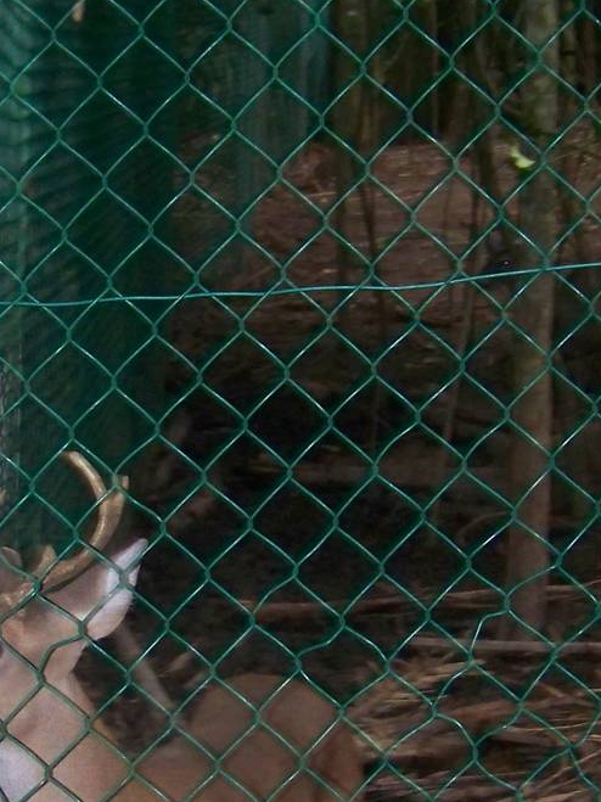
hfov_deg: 12.4
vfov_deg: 16.5
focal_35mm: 119
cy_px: 593
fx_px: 2756
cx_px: 175
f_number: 2.8
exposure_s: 1/30
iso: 200
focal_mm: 7.6
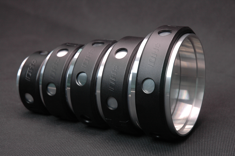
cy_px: 78
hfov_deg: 19.5
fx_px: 685
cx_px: 118
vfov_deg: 13.0
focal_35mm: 105
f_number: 8
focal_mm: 70
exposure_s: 1/20
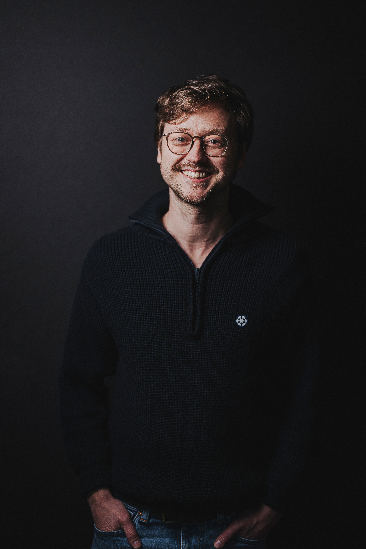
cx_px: 193
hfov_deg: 24.6
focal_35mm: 55
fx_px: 839
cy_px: 279
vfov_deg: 36.2
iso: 80
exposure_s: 1/320
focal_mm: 50
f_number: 1.4
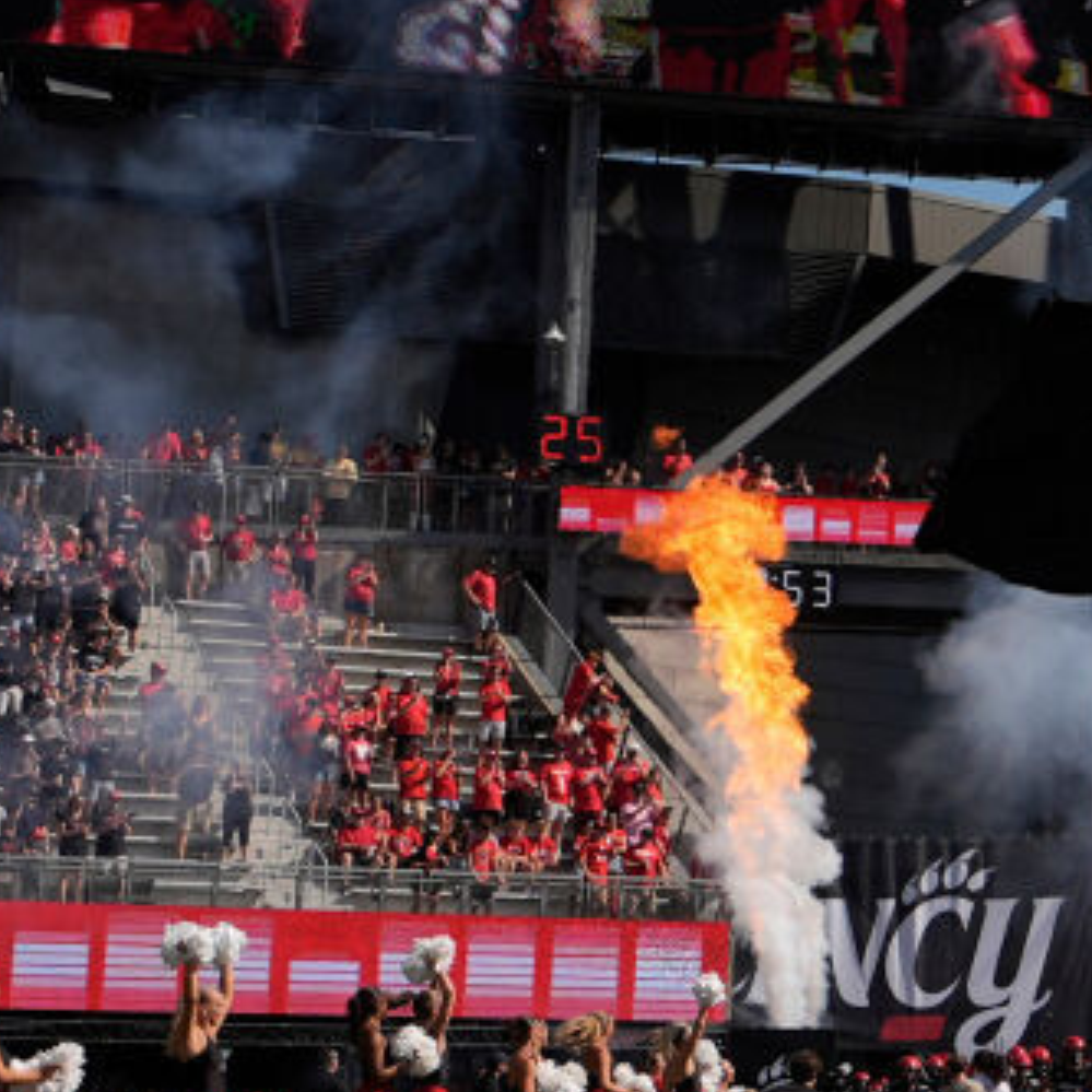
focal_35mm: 135
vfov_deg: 12.8
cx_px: 1871
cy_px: 51
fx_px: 4818
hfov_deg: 12.0
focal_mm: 30
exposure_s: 1/5000
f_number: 4
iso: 250
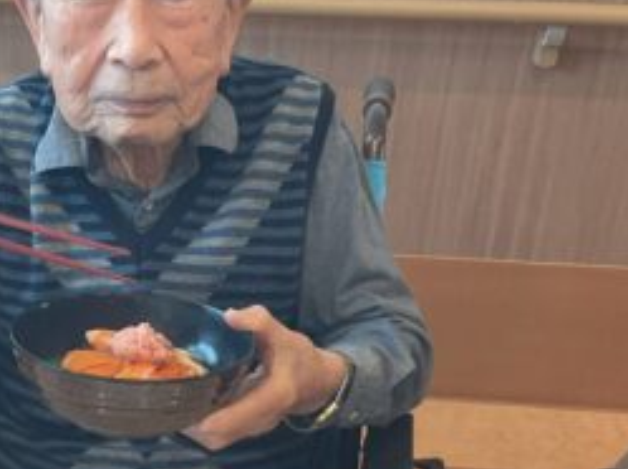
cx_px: 141
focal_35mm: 70
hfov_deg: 27.4
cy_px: 310
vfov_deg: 20.9
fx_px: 1268
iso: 40
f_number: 1.8
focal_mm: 3
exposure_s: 1/60
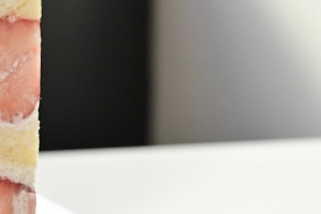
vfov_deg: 8.4
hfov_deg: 12.1
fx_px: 1462
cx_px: -111
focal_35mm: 164
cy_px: 70
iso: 4000
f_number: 7.1
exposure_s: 1/1250
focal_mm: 60
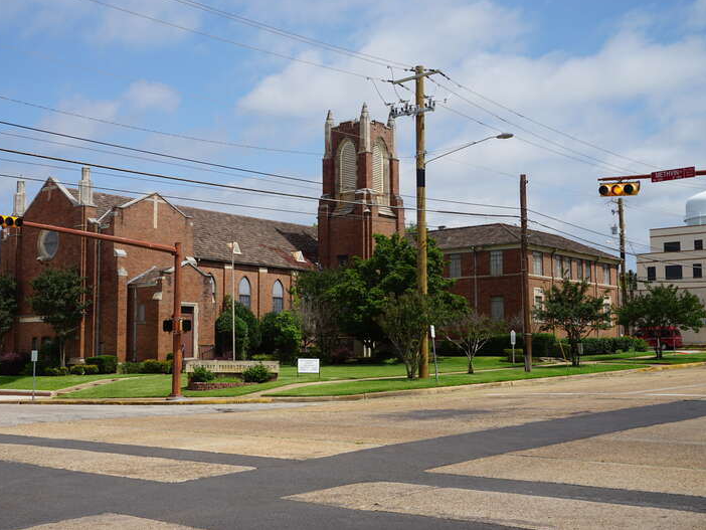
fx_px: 938
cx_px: 307
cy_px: 263
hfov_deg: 41.1
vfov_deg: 31.5
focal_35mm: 46
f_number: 11
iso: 100
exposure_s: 1/200
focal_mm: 28
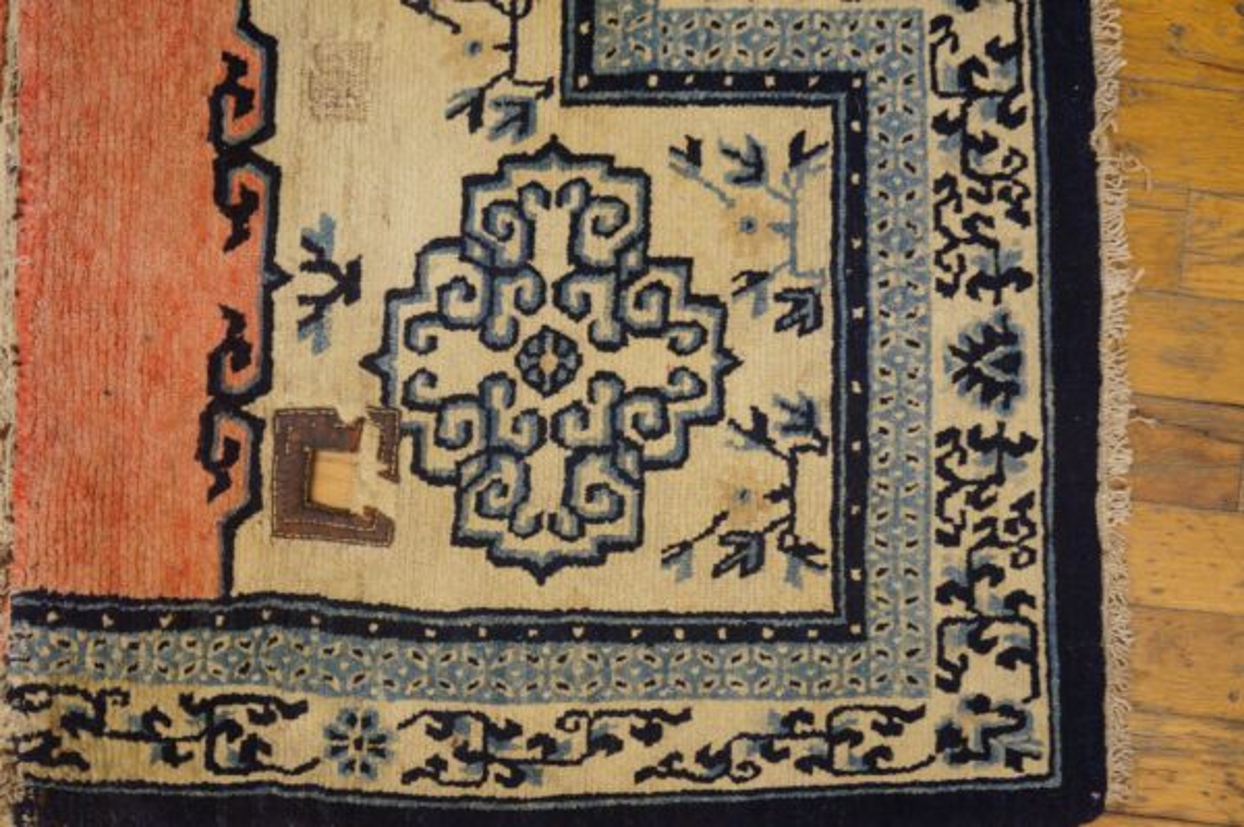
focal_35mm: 28
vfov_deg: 45.6
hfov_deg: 64.6
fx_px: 984
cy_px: 414
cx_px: 622
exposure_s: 1/60
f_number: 4
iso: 1600
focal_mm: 19
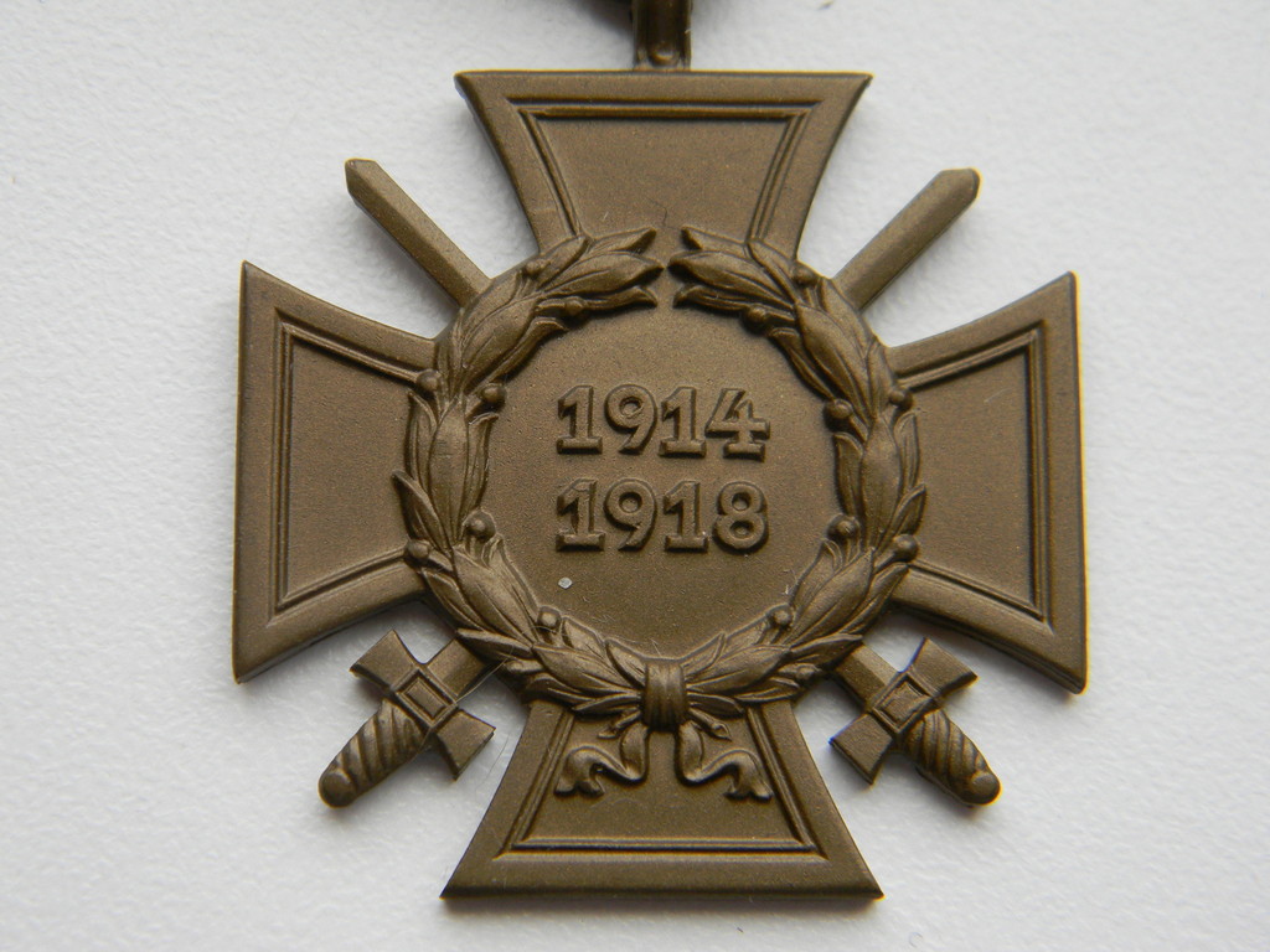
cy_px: 476
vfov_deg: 17.8
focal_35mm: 83
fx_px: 3045
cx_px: 635
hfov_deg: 23.6
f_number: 4.5
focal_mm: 15.1
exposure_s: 1/30
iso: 124
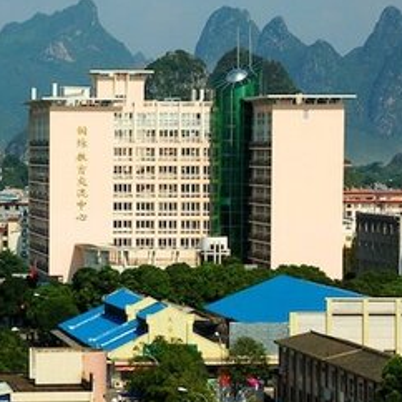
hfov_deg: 10.3
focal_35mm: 169
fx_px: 2219
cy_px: 213
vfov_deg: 10.4
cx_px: 88
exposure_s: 1/1000
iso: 200
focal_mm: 65
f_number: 9
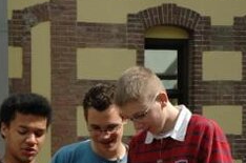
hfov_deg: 16.4
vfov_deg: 11.0
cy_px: 138
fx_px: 846
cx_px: 33
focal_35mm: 124
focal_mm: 44
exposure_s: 1/500
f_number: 11
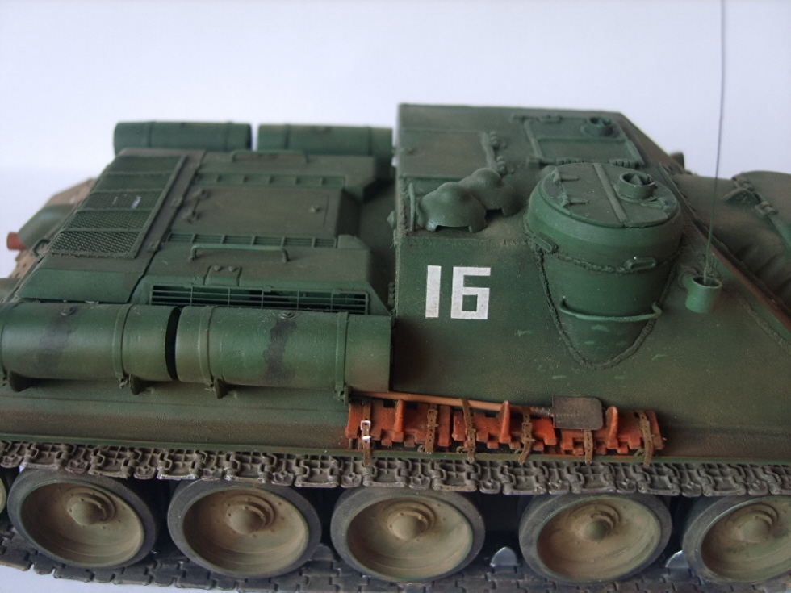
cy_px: 296
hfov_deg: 52.6
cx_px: 396
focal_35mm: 35
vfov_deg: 40.7
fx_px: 800
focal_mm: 7.4
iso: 64
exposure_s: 1/30
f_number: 2.8
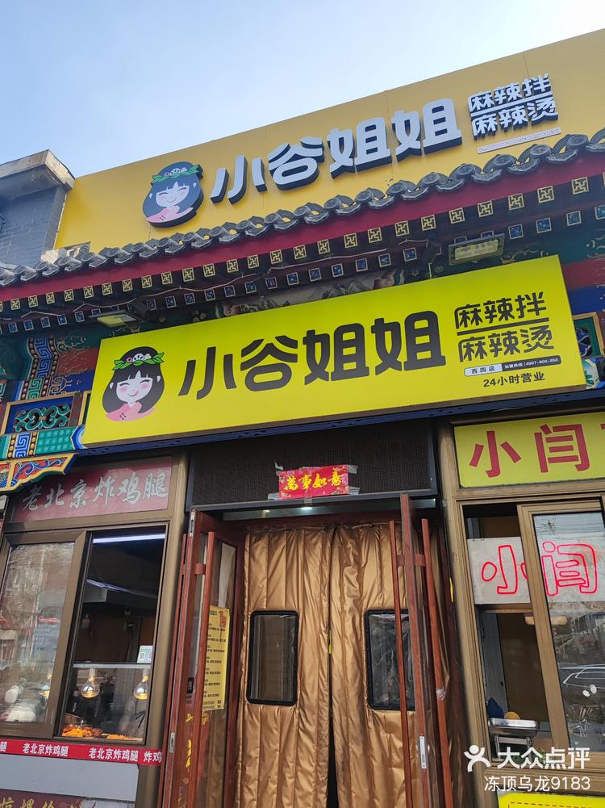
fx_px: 583
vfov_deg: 69.4
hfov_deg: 54.9
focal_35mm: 25
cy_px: 404
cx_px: 302
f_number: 1.85
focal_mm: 6.78
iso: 50
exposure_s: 1/1429
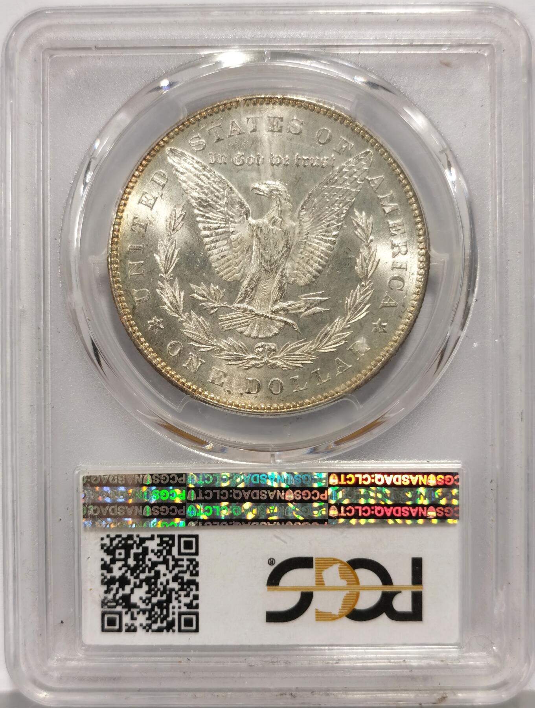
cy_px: 354
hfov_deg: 27.2
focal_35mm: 54
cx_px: 268
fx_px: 1107
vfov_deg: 35.4
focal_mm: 5.56
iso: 80
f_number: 16
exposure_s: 1/100
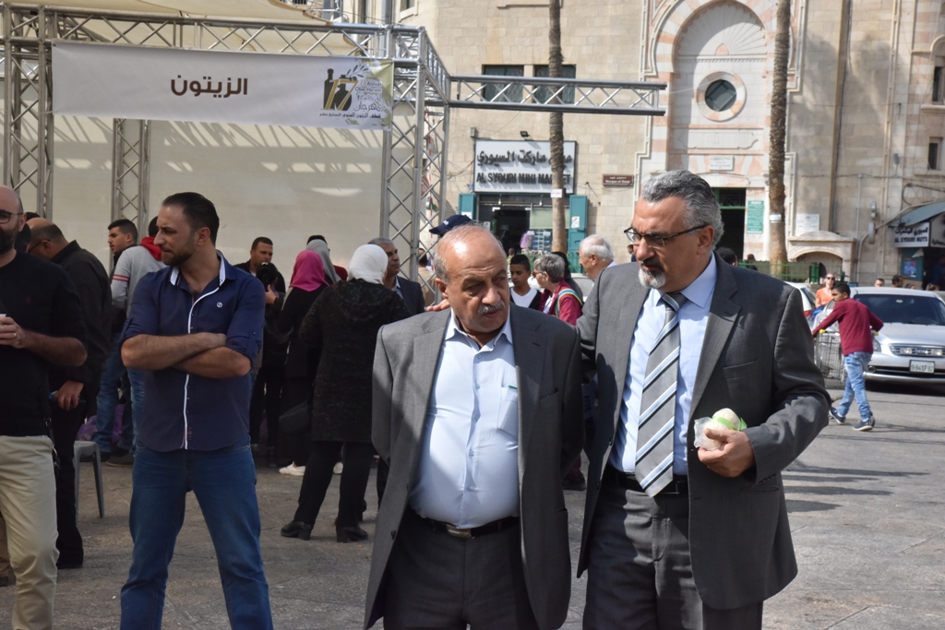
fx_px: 1969
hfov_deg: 27.0
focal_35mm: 75
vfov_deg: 18.2
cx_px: 472
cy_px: 315
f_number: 18
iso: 1600
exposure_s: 1/1250
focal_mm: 75
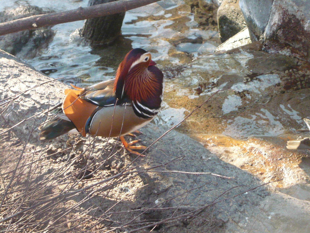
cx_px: 155
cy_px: 116
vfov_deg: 14.8
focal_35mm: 100
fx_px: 896
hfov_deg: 19.6
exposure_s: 1/125
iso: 400
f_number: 5.1
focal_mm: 16.5
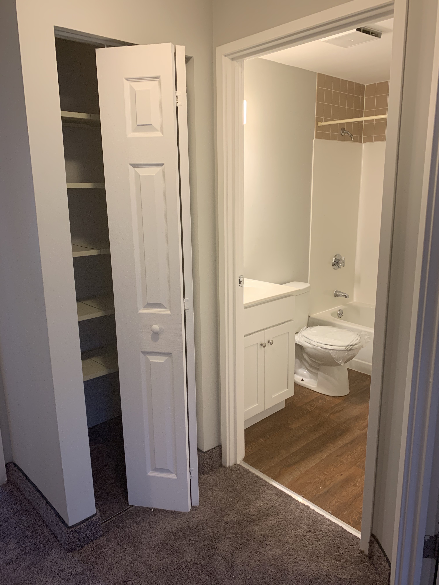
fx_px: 440
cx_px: 220
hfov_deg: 53.1
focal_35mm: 26
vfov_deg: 67.3
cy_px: 292
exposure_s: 1/60
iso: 125
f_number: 1.8
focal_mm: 4.25
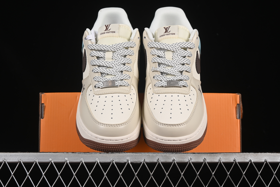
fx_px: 583
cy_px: 94
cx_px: 140
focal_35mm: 75
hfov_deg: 27.0
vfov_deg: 18.2
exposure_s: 1/80
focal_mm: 50
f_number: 8
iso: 160
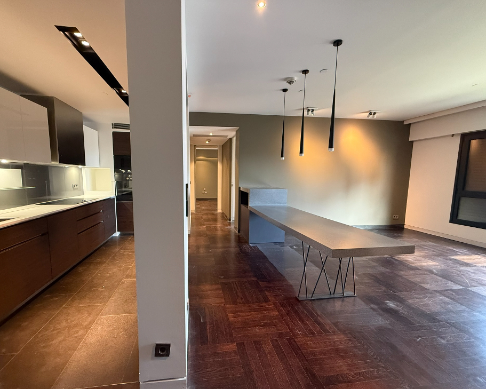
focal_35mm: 15
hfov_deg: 96.5
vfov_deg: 84.0
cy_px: 200
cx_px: 220
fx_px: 216
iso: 500
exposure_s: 1/50
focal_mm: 2.22
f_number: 2.2
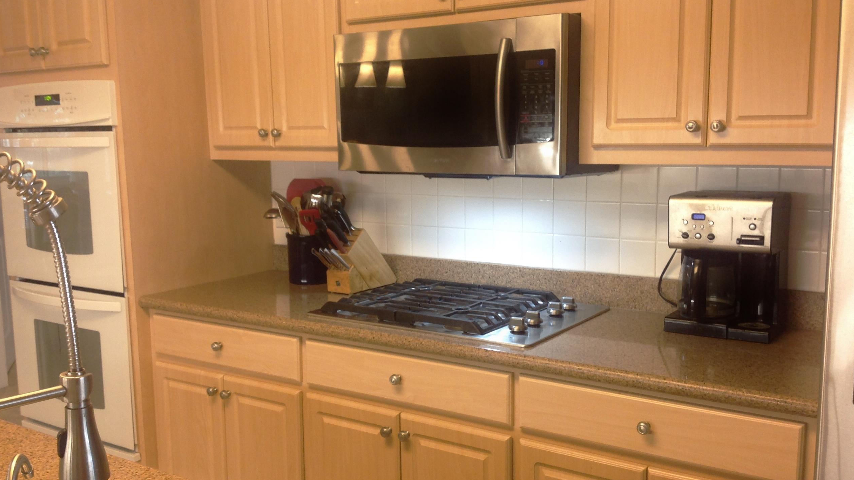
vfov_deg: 30.4
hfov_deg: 51.6
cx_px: 434
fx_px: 883
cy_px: 260
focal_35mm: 39
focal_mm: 4.28
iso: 80
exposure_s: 1/15
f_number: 2.4
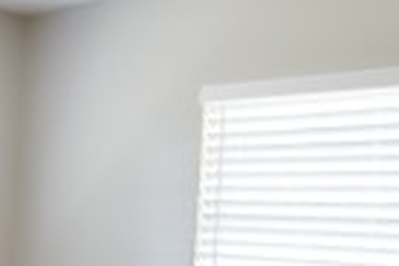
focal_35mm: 78
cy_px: 275
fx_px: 864
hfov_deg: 25.4
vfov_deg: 17.1
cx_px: 64
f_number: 4
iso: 400
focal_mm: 10
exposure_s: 1/60
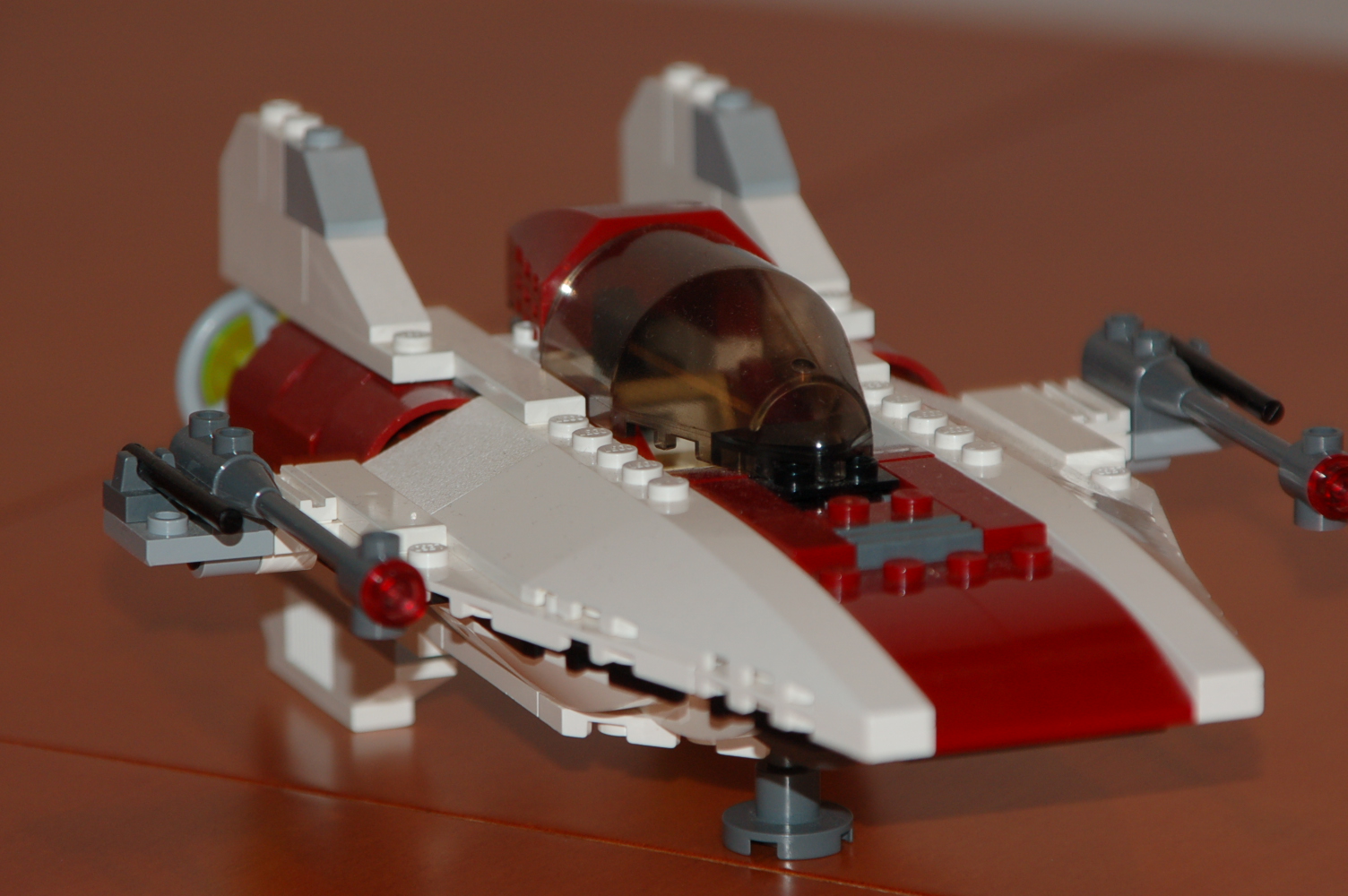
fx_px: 11223
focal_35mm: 300
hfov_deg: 6.9
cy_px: 448
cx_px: 674
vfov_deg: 4.6
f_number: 6.3
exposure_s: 1/60
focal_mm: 200
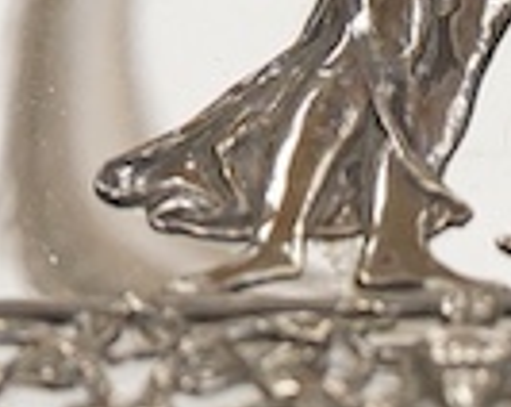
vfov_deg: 5.2
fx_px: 4319
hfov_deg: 6.8
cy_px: 1083
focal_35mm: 286
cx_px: 430
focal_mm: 30
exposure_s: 1/125
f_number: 9
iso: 1250
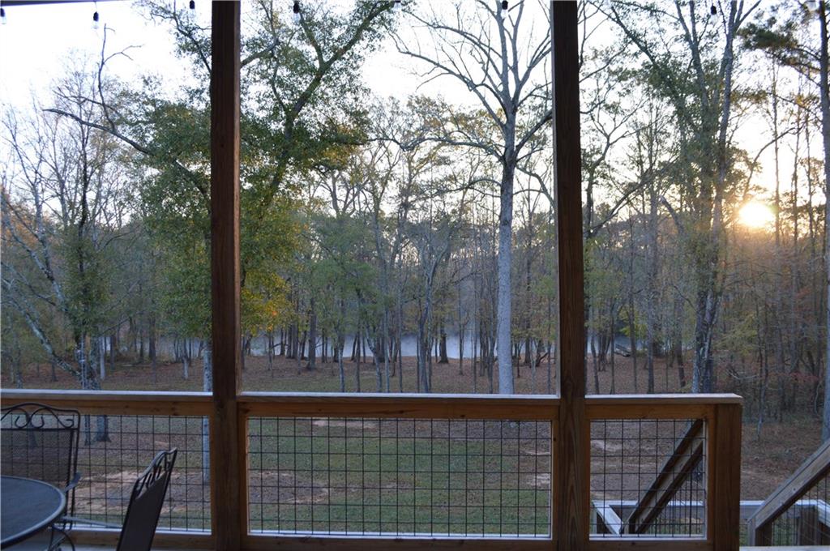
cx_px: 415
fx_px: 691
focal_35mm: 30
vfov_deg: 43.5
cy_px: 276
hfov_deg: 62.0
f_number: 5.6
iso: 400
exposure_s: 1/125
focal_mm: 20
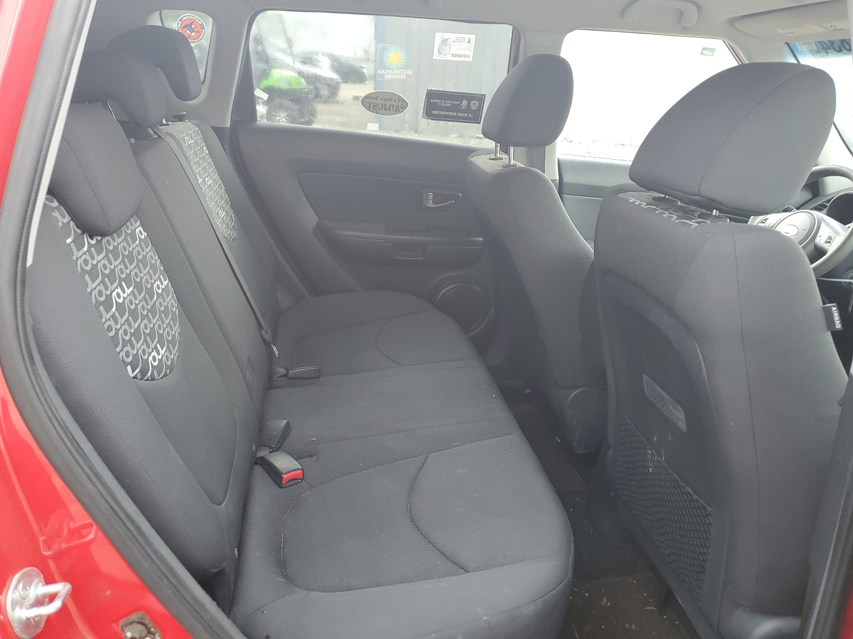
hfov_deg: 67.3
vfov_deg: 53.1
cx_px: 426
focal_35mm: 26
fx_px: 641
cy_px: 320
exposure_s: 1/60.2
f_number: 1.5
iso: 78
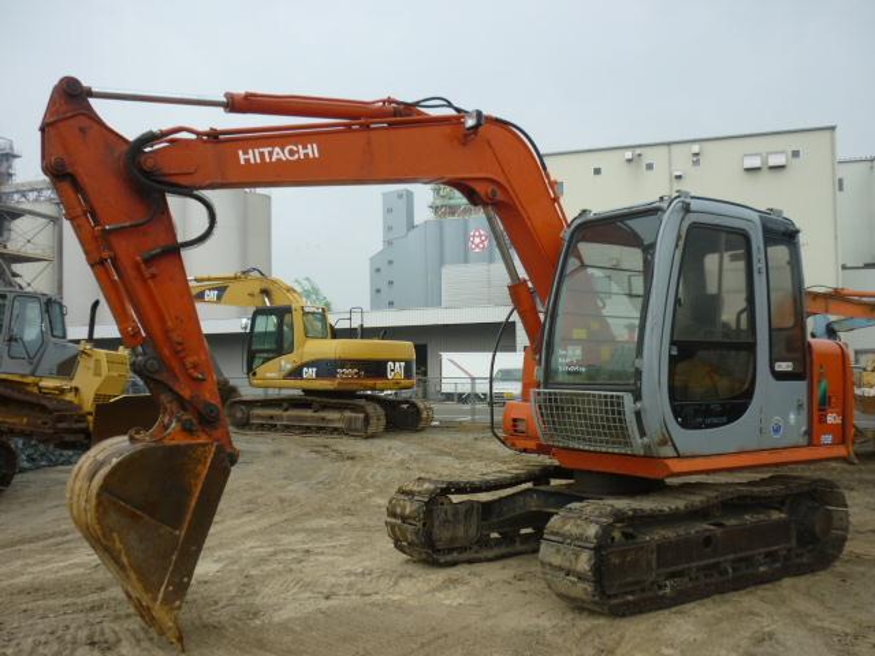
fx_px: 834
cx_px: 438
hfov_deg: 55.4
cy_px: 328
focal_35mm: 33
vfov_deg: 42.9
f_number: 2.8
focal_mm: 5.5
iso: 80
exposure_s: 1/200
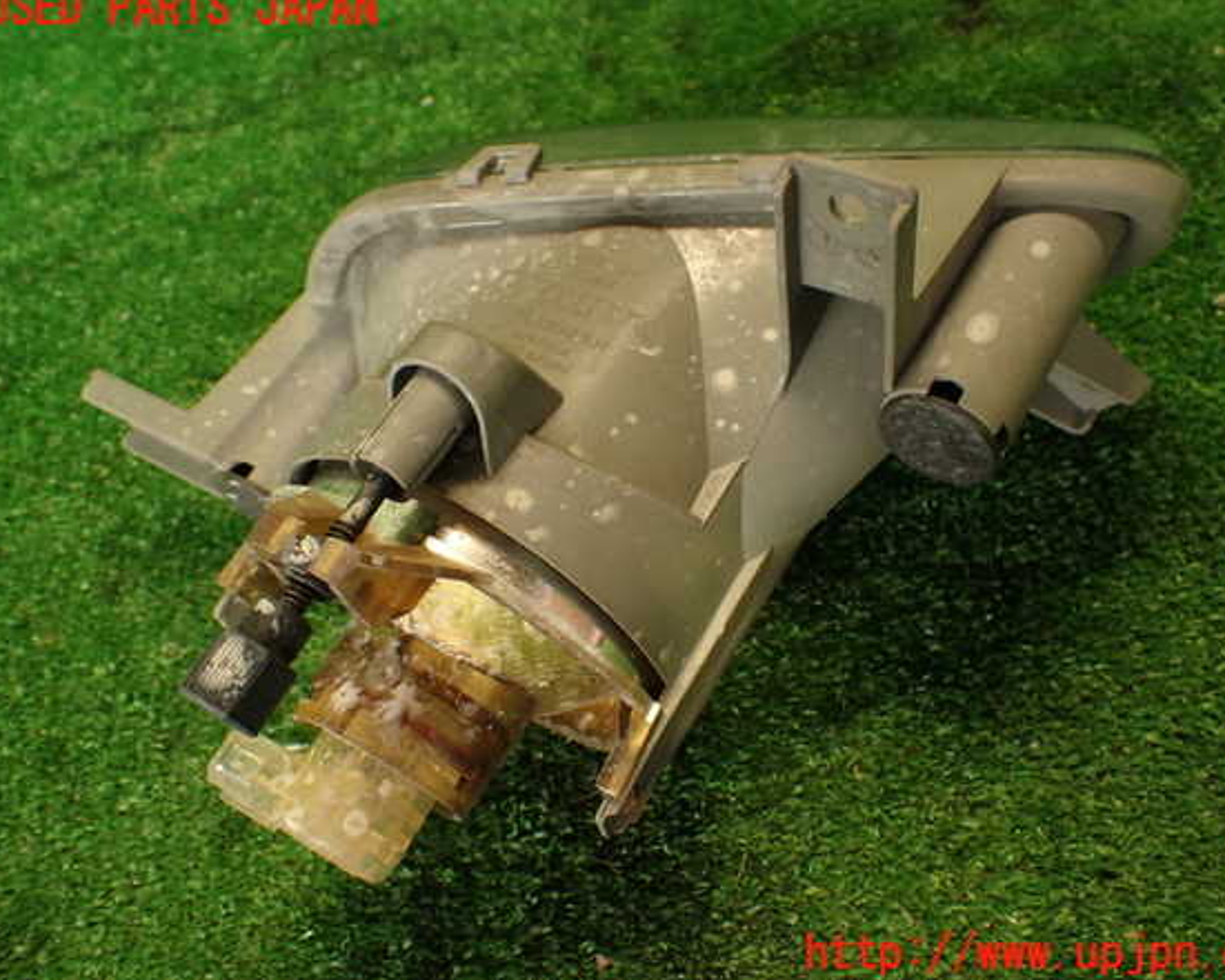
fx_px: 1233
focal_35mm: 34
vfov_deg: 43.4
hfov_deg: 52.8
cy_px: 482
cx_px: 640
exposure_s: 1/40
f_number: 2.4
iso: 200
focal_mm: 5.79
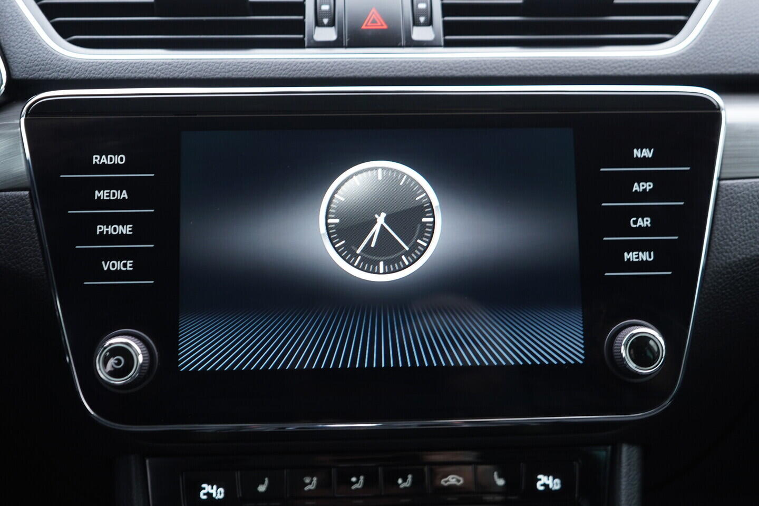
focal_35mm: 36
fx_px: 759
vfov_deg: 36.9
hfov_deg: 53.1
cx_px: 380
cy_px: 253
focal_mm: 24
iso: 400
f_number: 2.8
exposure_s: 1/40
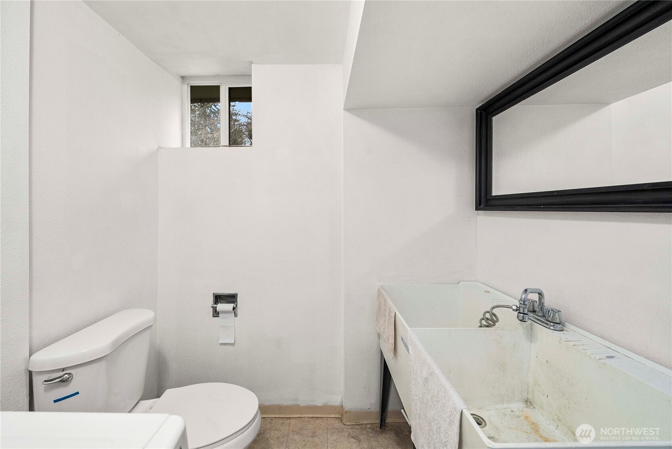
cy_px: 224
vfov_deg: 90.1
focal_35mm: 12
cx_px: 336
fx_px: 224
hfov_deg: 112.6
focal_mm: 12
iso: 160
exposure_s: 1/60
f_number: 7.1
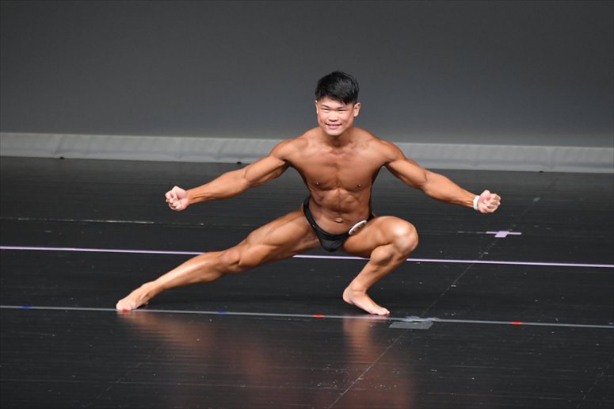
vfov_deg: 3.1
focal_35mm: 450
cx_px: 307
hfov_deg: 4.6
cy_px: 204
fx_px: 7671
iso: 4000
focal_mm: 300
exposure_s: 1/400
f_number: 5.6
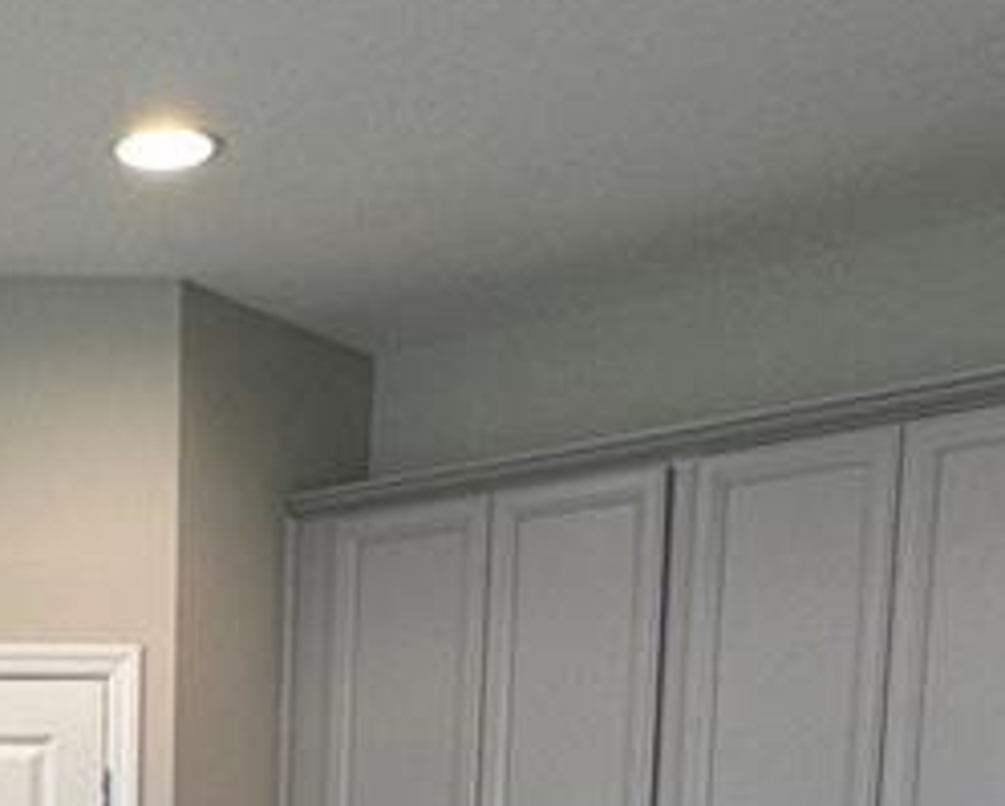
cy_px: 1203
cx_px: -77
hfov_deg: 26.6
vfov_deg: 20.1
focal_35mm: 66
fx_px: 1965
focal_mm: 2.22
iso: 125
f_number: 2.2
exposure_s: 1/120
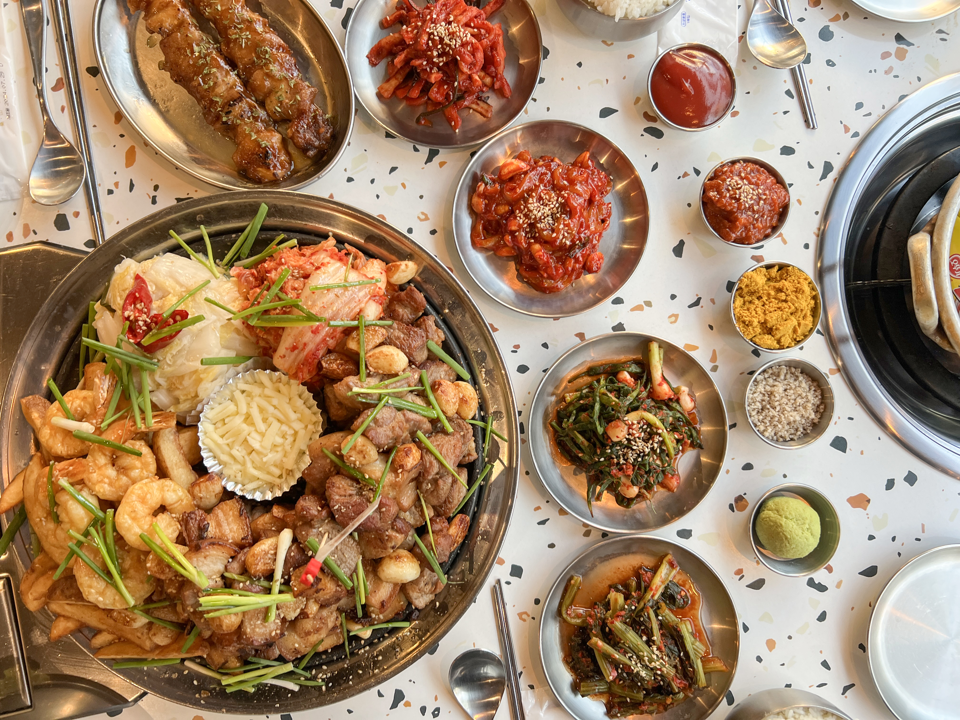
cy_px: 360
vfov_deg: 53.1
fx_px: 721
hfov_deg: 67.3
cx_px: 480
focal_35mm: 26
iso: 80
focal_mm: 5.7
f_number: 1.5
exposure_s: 1/60
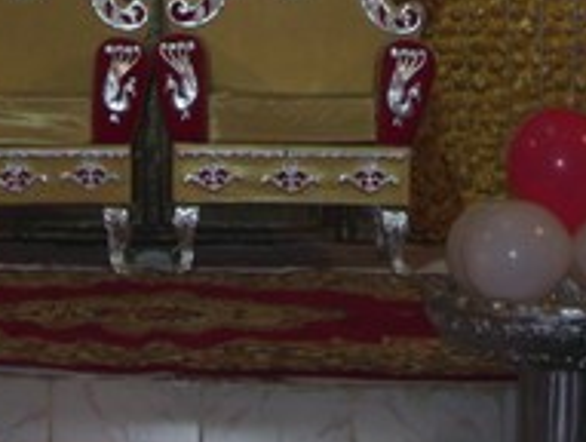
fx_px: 2782
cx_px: 160
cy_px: -173
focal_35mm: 164
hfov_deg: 12.0
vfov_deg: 8.9
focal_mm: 9.4
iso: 80
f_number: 3.4
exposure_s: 1/45
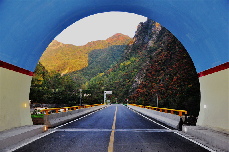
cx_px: 114
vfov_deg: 47.8
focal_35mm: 27
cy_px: 76
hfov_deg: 67.5
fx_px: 172
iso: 360
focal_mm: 18
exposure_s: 1/200
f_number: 3.5
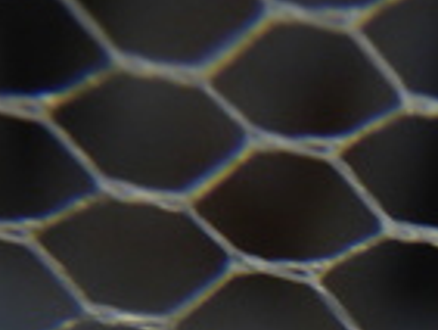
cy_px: 710
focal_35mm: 236
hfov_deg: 7.8
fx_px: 2989
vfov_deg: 6.1
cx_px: 1056
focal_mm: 7.5
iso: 125
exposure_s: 1/1250
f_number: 5
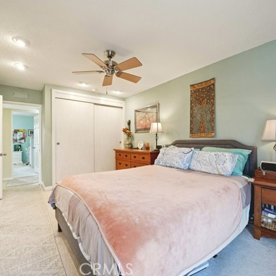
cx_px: 147
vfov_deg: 84.0
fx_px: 153
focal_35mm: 17
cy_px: 137
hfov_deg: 83.9
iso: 400
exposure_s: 1/10
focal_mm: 13
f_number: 8
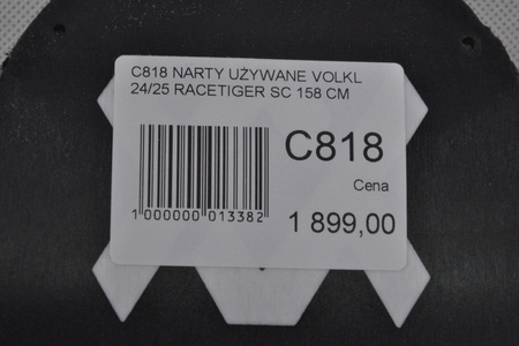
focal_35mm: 158
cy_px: 173
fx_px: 2270
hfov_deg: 13.0
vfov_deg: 8.7
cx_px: 260
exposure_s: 1/125
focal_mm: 105
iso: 3200
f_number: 8
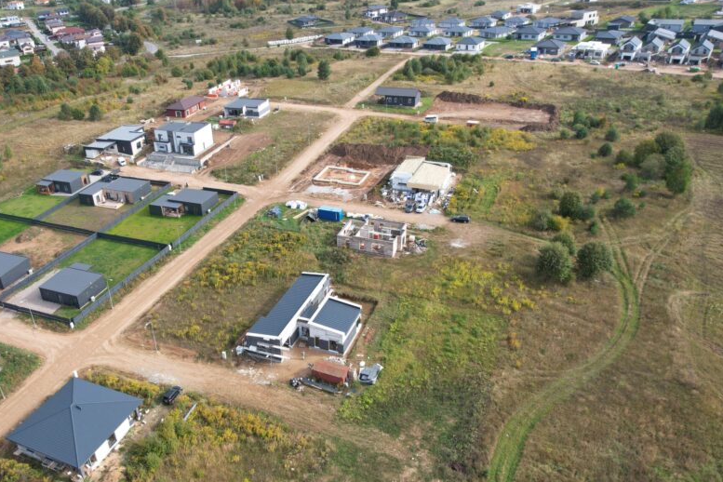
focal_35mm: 29
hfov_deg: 62.9
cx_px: 278
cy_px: 264
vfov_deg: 44.9
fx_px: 582
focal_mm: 8.38
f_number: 2.8
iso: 100
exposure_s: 1/725
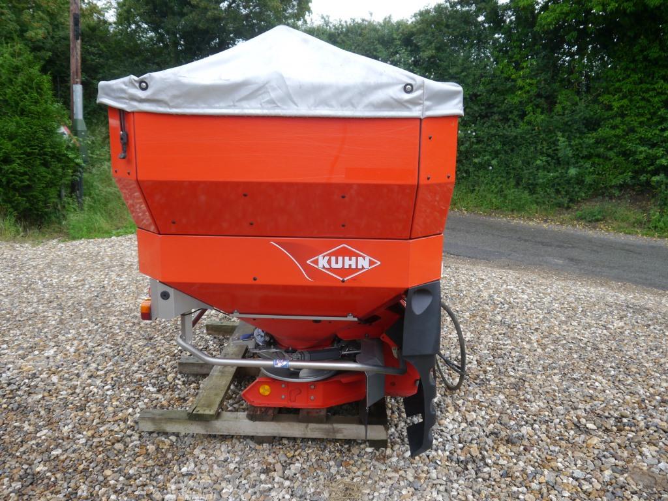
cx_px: 334
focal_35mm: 28
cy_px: 250
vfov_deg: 49.7
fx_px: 540
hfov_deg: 63.4
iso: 160
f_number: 4.5
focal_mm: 14
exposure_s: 1/125
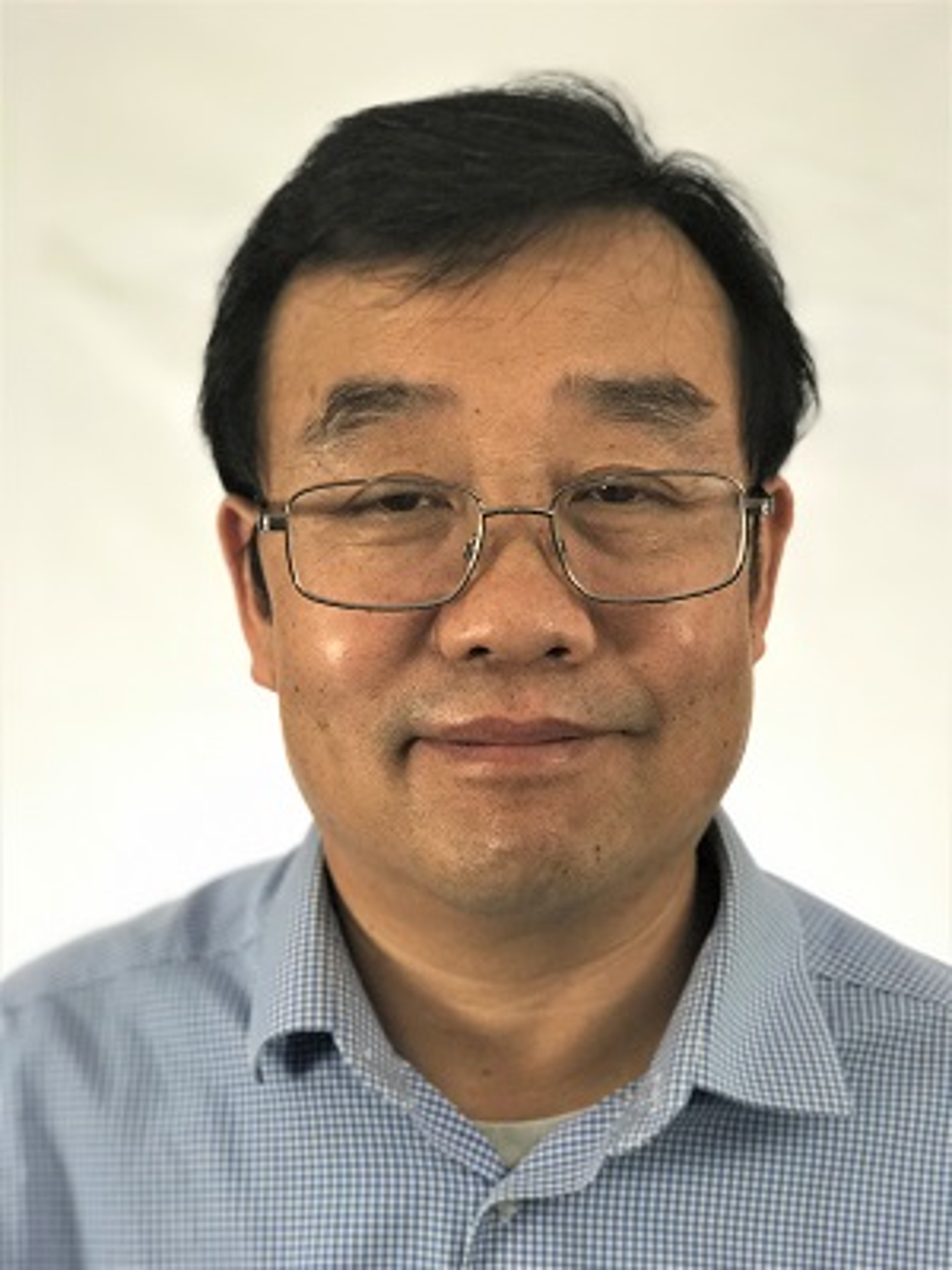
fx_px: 2090
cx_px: 476
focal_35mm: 57
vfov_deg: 33.8
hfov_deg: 25.7
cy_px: 635
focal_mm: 6.6
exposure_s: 1/60
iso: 160
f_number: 2.8
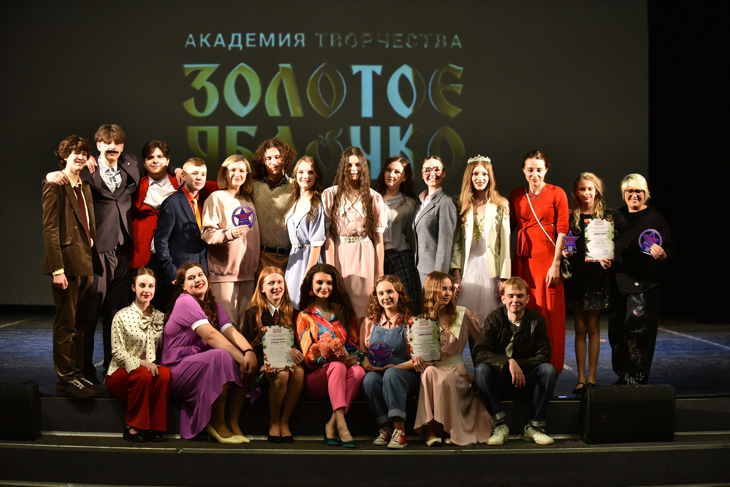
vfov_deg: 8.3
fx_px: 3347
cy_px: 244
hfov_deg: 12.4
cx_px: 365
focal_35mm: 165
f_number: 3.2
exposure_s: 1/500
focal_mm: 165
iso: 2000
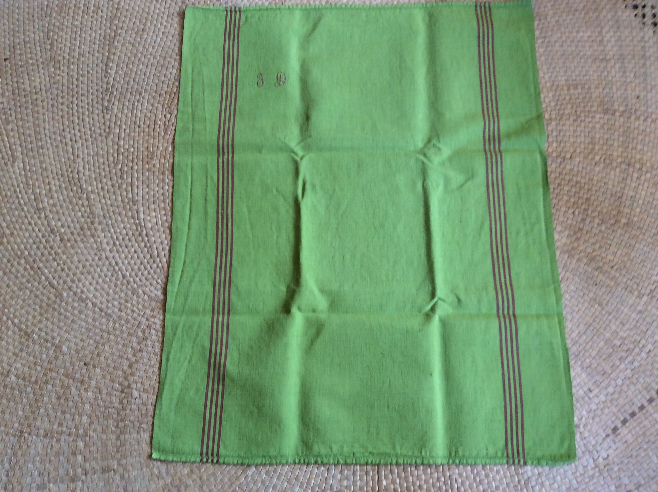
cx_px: 329
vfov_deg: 44.1
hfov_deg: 56.9
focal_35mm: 32
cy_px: 246
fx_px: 607
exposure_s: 1/25
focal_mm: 3.3
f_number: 2.4
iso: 64
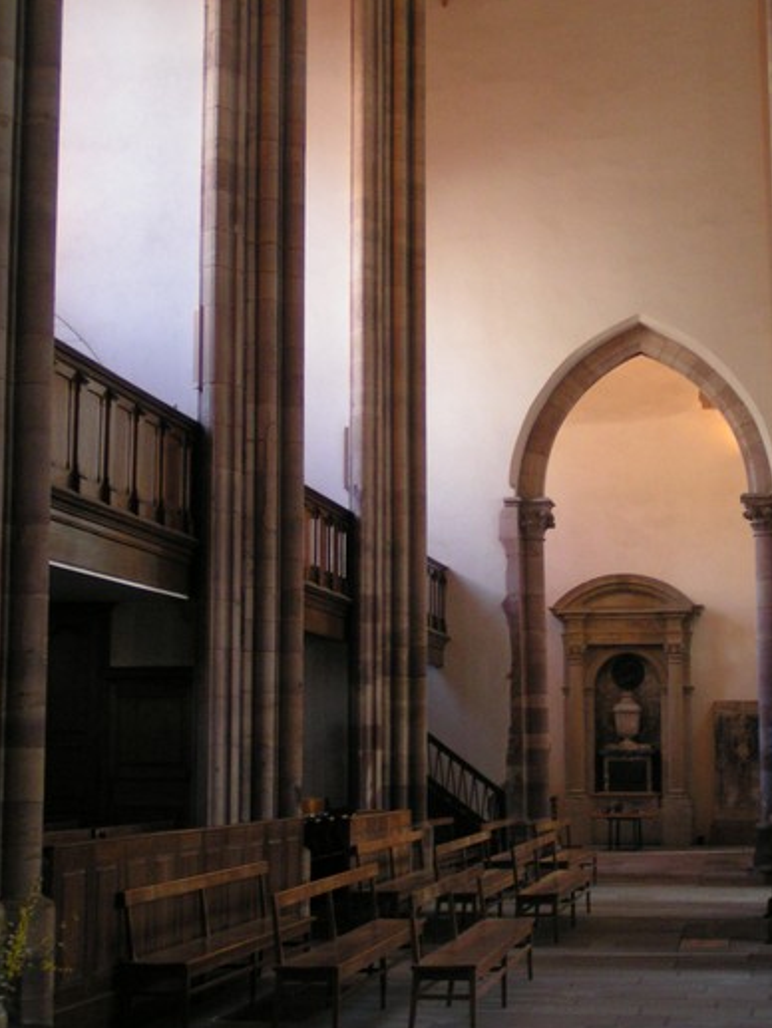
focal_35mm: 64
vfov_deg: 30.3
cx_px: 418
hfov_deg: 22.9
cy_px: 480
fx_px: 1902
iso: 200
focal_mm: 8.3
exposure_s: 1/13
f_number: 3.2
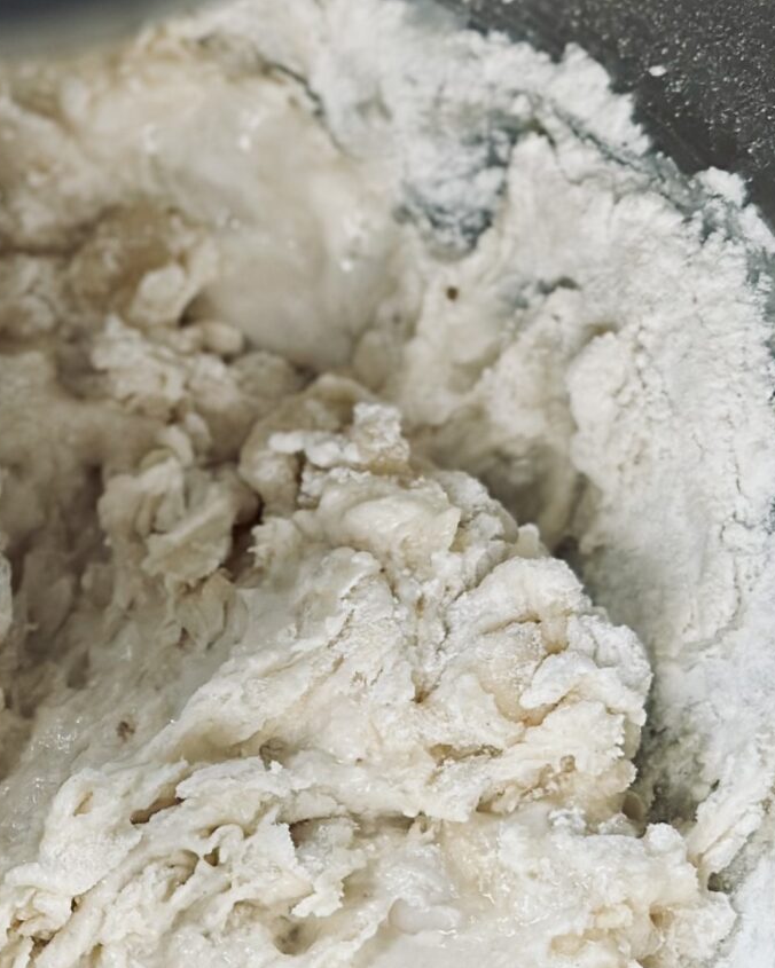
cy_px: 640
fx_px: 4071
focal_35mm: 142
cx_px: -237
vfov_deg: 13.5
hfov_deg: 10.6
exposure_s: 1/60
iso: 200
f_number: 1.78
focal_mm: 6.86
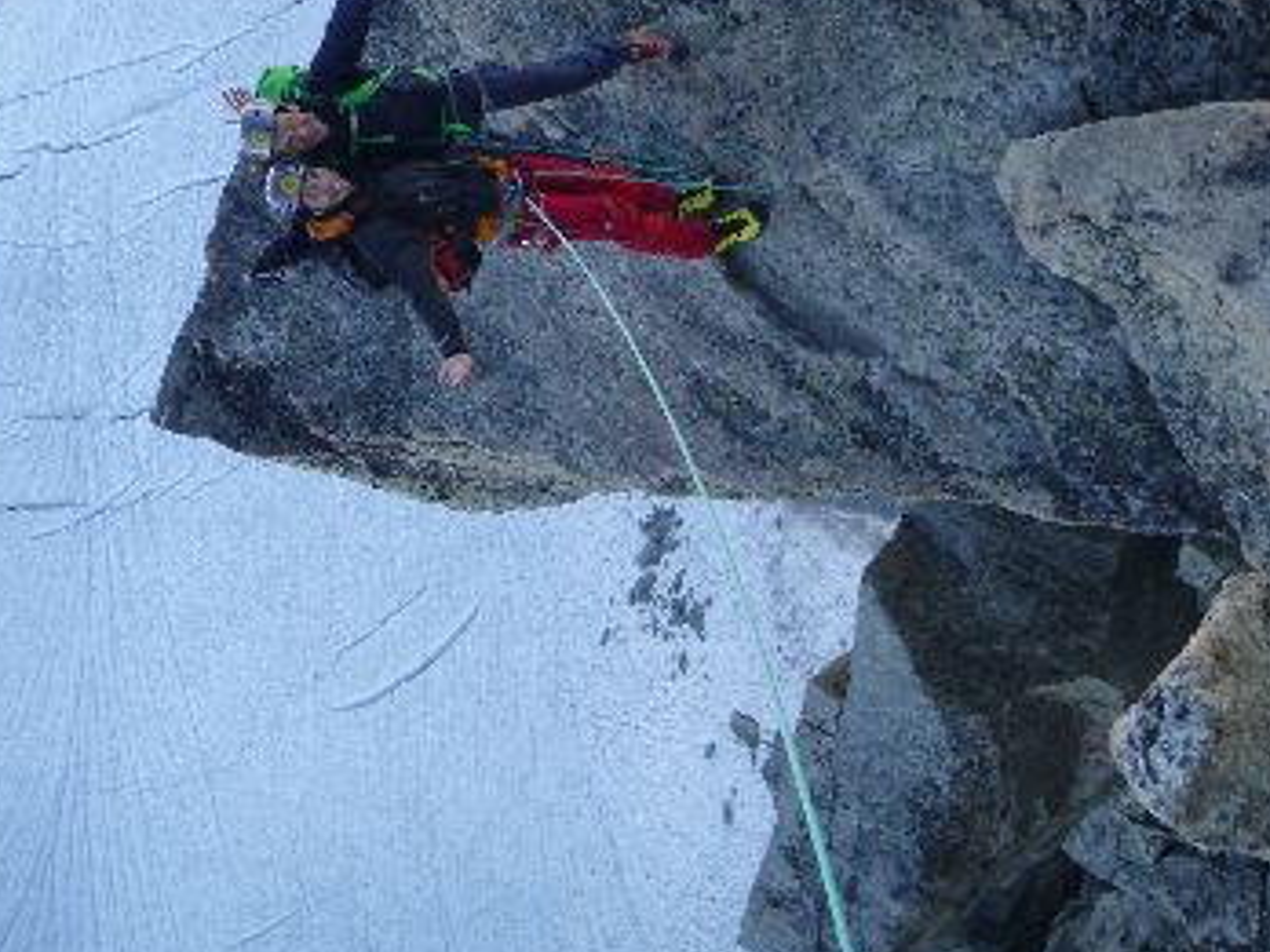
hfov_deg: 21.4
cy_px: 226
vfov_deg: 16.1
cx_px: 374
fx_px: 3339
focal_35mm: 91
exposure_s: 1/80
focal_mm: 9.7
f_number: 5
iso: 125
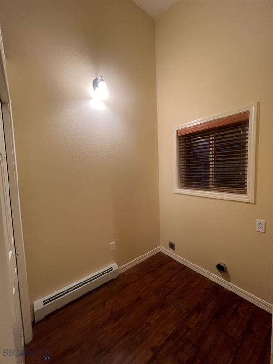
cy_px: 182
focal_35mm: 13
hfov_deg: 89.9
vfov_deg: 106.2
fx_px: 137
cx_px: 136
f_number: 1.8
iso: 250
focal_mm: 1.57
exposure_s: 1/60
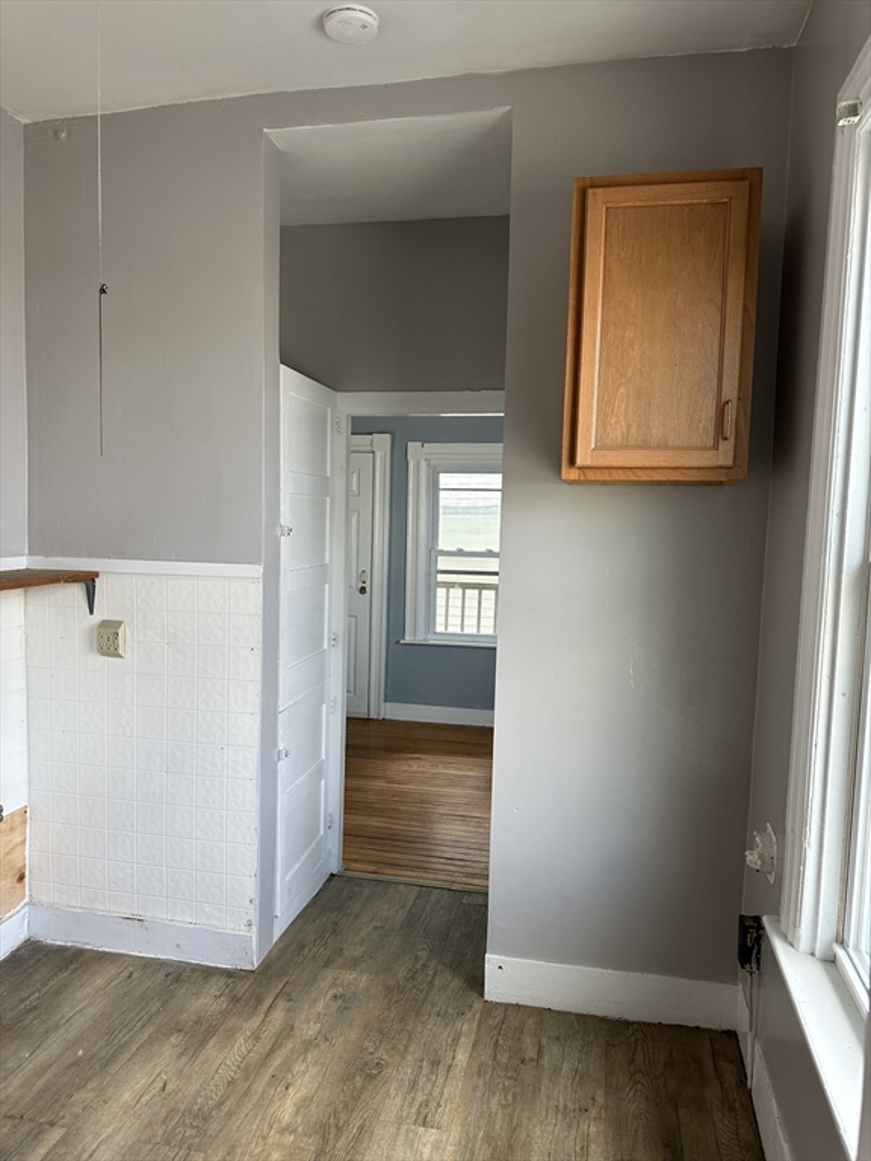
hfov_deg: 56.8
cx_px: 436
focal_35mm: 24
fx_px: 805
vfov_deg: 71.6
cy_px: 580
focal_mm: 6.86
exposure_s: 1/121
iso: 160
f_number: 1.78
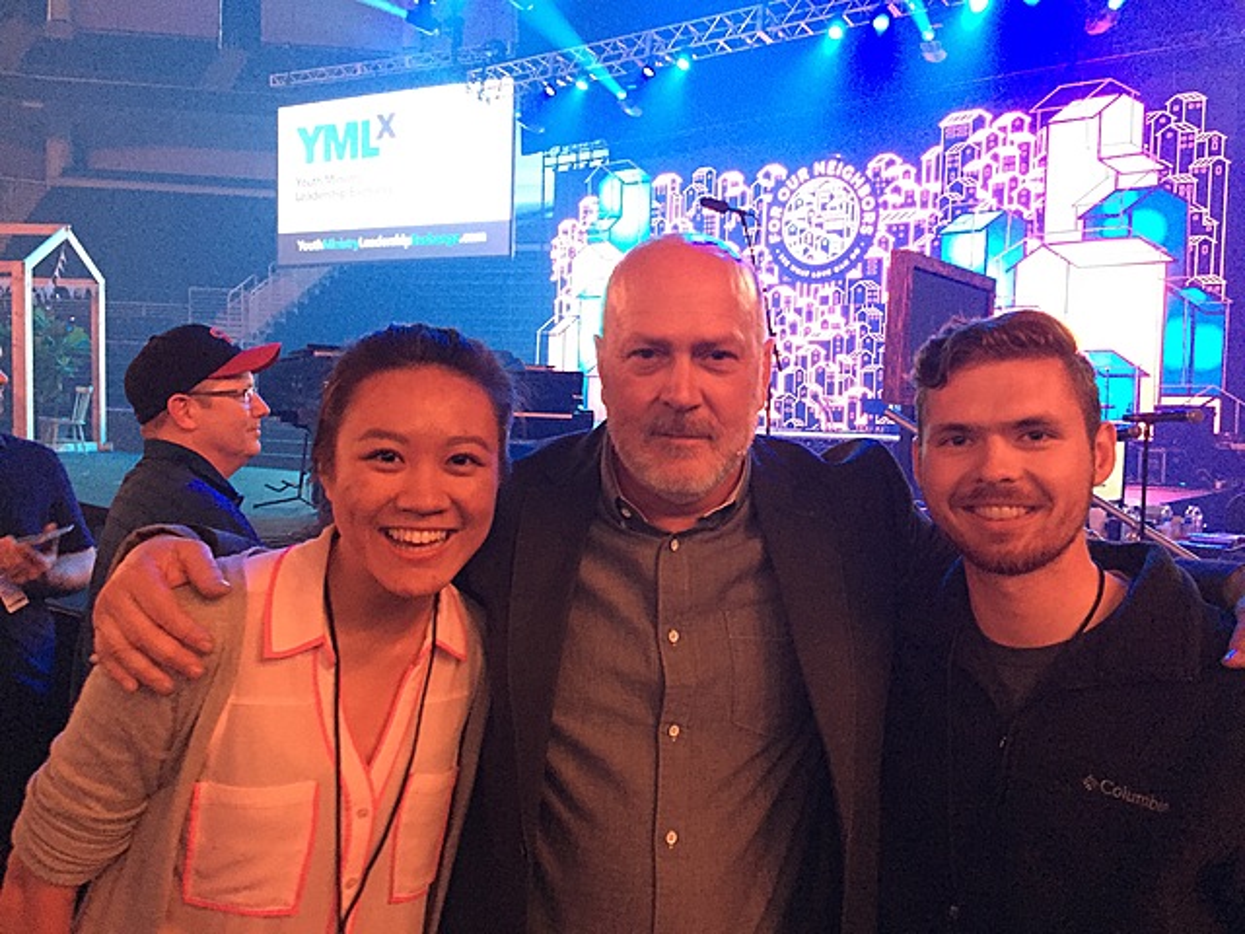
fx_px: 1043
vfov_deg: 48.2
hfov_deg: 61.7
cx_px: 622
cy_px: 467
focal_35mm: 29
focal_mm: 4.15
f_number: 2.2
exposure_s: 1/15
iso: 640
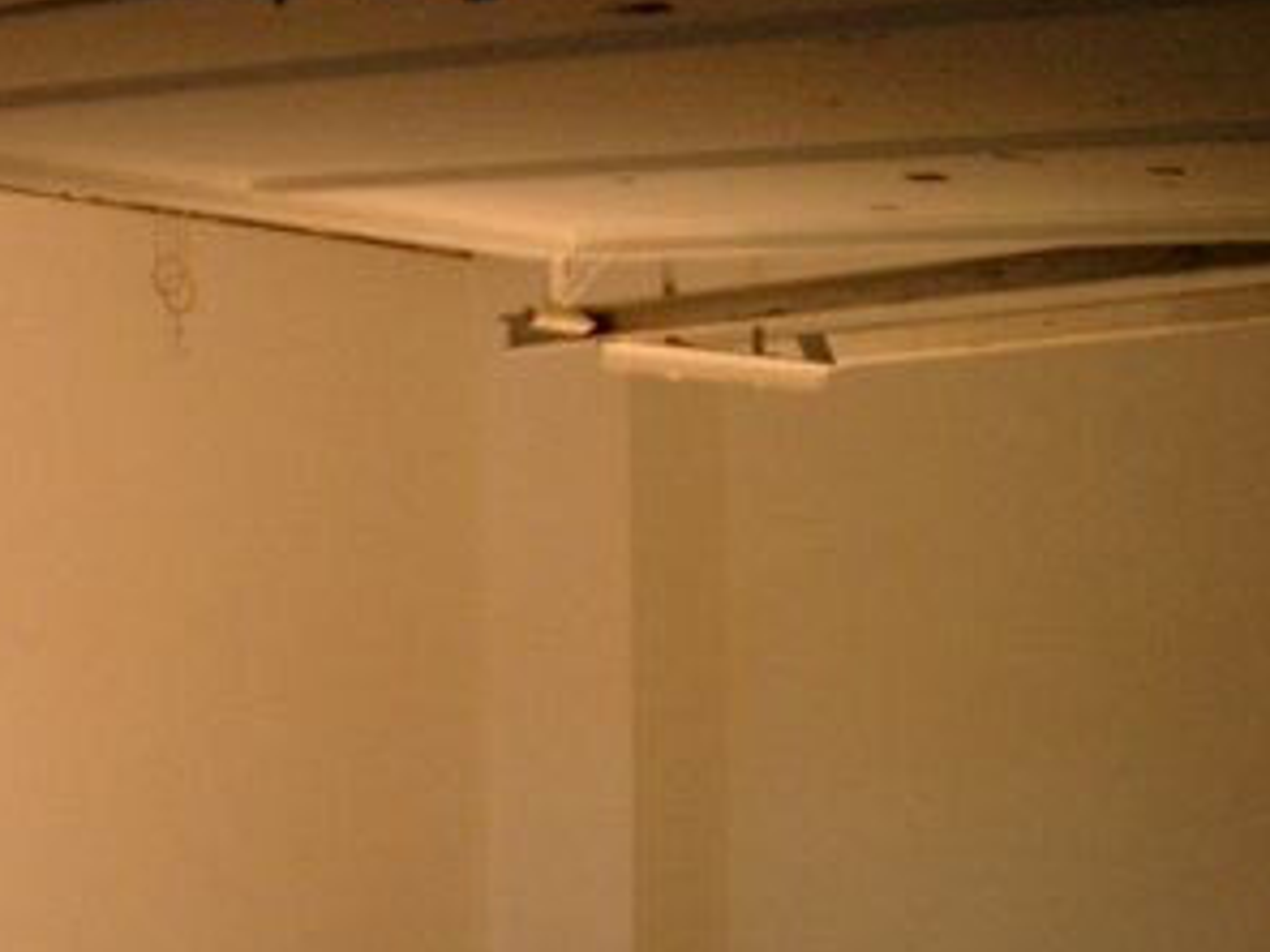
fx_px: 2752
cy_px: 660
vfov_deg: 19.6
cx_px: 99
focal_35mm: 75
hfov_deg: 25.1
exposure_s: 1/100
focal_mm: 7.6
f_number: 2.6
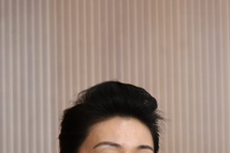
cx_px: 214
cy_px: 208
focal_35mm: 336
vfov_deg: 4.1
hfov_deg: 6.1
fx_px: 2148
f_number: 4
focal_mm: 120
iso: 1000
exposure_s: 1/50
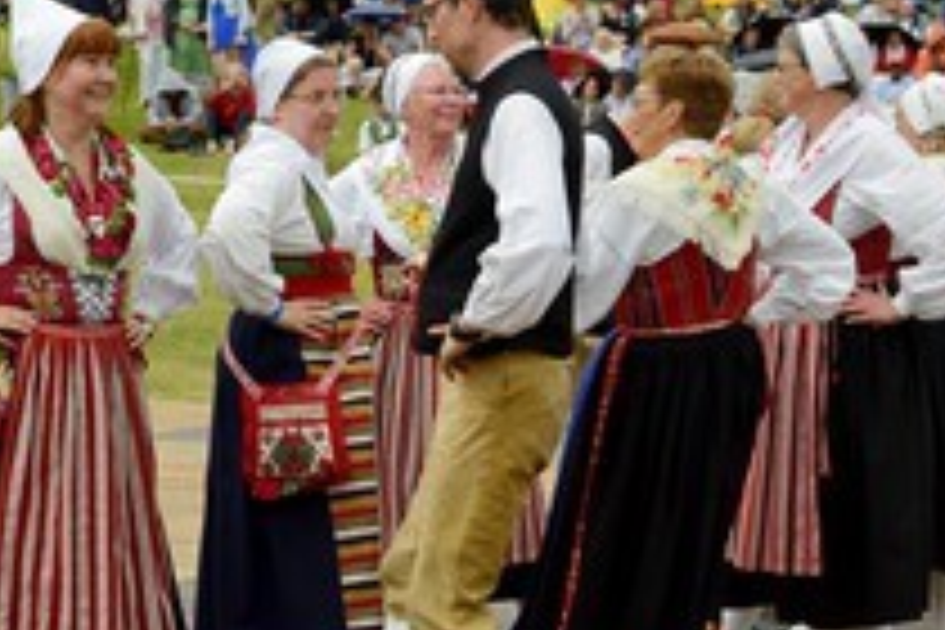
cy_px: 302
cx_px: 760
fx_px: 2520
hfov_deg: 21.0
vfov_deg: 14.3
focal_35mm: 96
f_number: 4.5
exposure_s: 1/200
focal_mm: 48
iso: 800
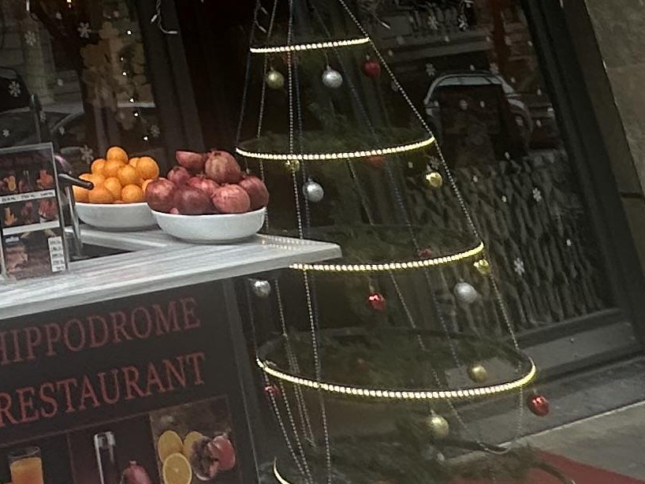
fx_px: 1286
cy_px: -404
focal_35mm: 69
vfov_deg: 17.2
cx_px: -363
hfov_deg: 22.3
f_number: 2.2
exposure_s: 1/162
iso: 40
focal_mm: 2.22
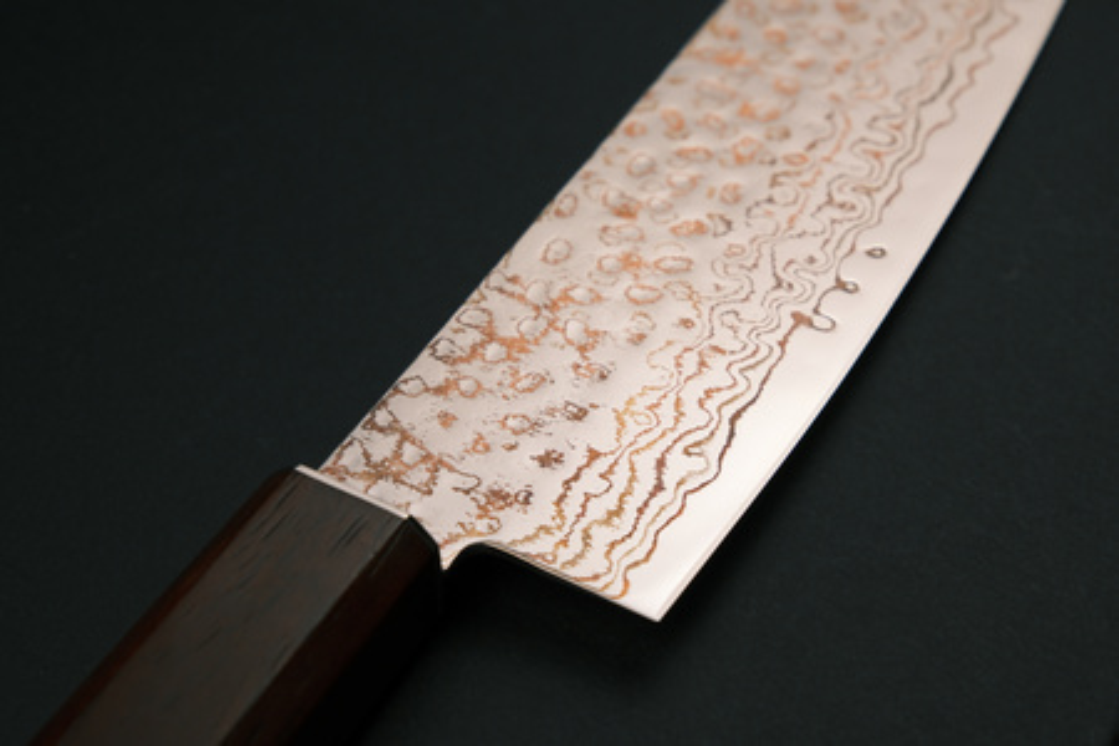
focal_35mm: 83
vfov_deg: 16.5
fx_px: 2580
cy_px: 373
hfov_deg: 24.5
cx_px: 560
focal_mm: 55
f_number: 8
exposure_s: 1/125
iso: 400
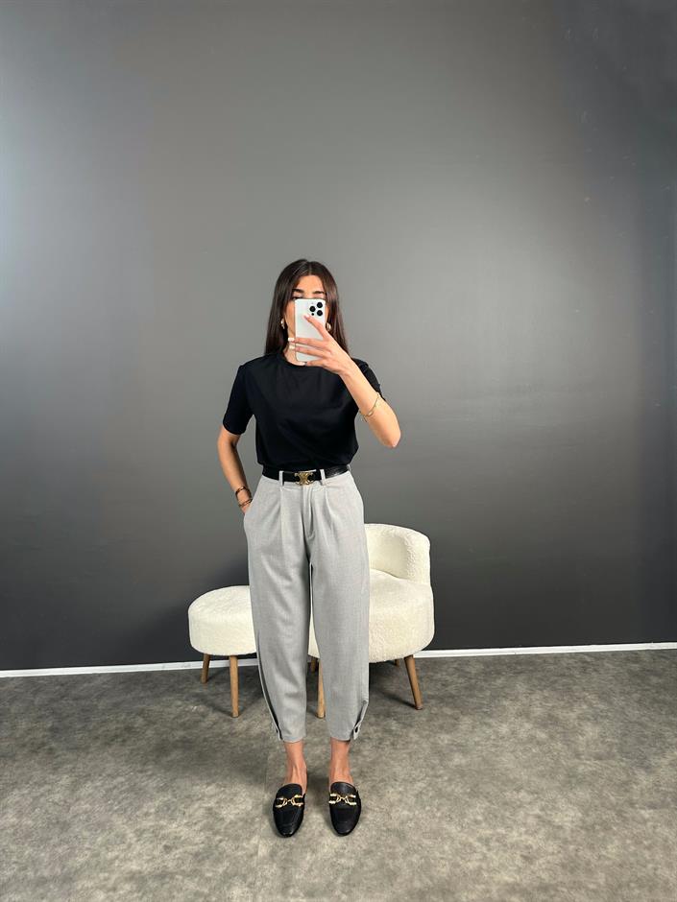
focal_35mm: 24
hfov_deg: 56.8
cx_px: 338
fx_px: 626
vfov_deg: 71.6
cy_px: 451
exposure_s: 1/121
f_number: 1.78
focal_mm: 6.86
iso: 125
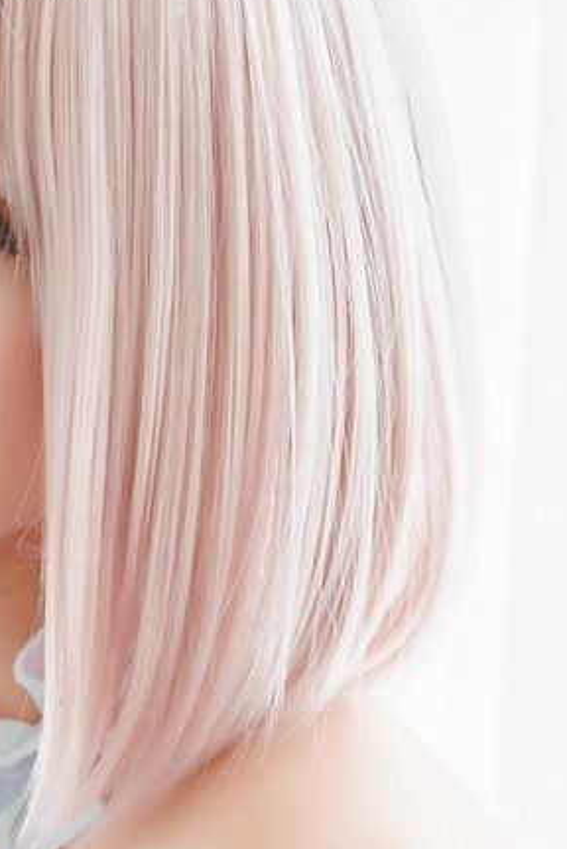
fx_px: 5330
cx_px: 315
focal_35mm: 226
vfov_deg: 8.9
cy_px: 1198
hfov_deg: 6.1
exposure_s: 1/200
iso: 200
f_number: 1.8
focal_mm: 50
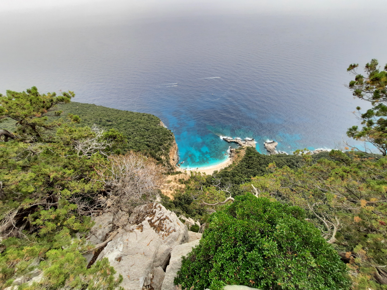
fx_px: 145
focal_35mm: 13
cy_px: 145
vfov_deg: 89.9
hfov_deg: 106.2
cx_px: 194
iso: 40
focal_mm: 1.74
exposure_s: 1/404
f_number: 2.2
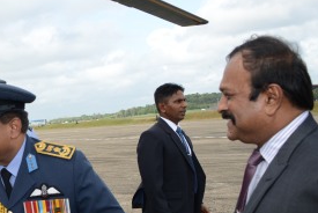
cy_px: 184
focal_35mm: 61
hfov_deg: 30.3
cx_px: -8
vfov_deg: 21.9
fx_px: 539
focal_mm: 28
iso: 160
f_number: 8
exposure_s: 1/160
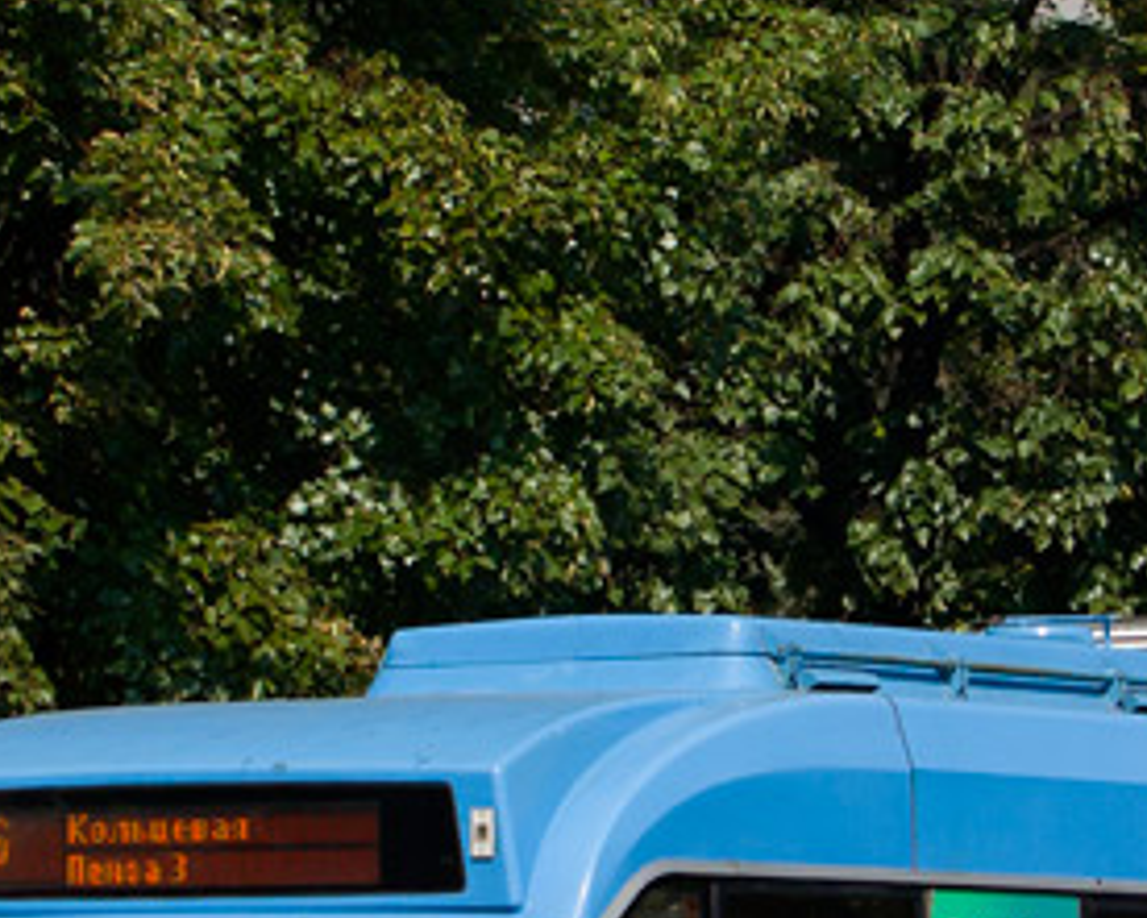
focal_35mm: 214
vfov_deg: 7.2
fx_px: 7268
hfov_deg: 9.0
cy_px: 573
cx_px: 939
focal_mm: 35
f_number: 6.3
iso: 200
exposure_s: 1/1000
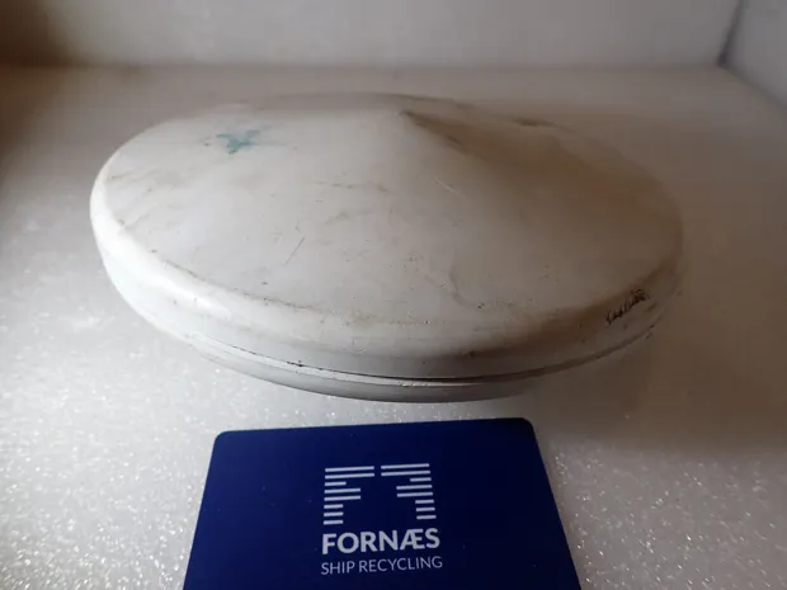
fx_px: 568
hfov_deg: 69.4
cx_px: 394
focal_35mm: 25
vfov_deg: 54.9
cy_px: 295
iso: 100
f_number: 2.8
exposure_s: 1/160
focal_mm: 4.5
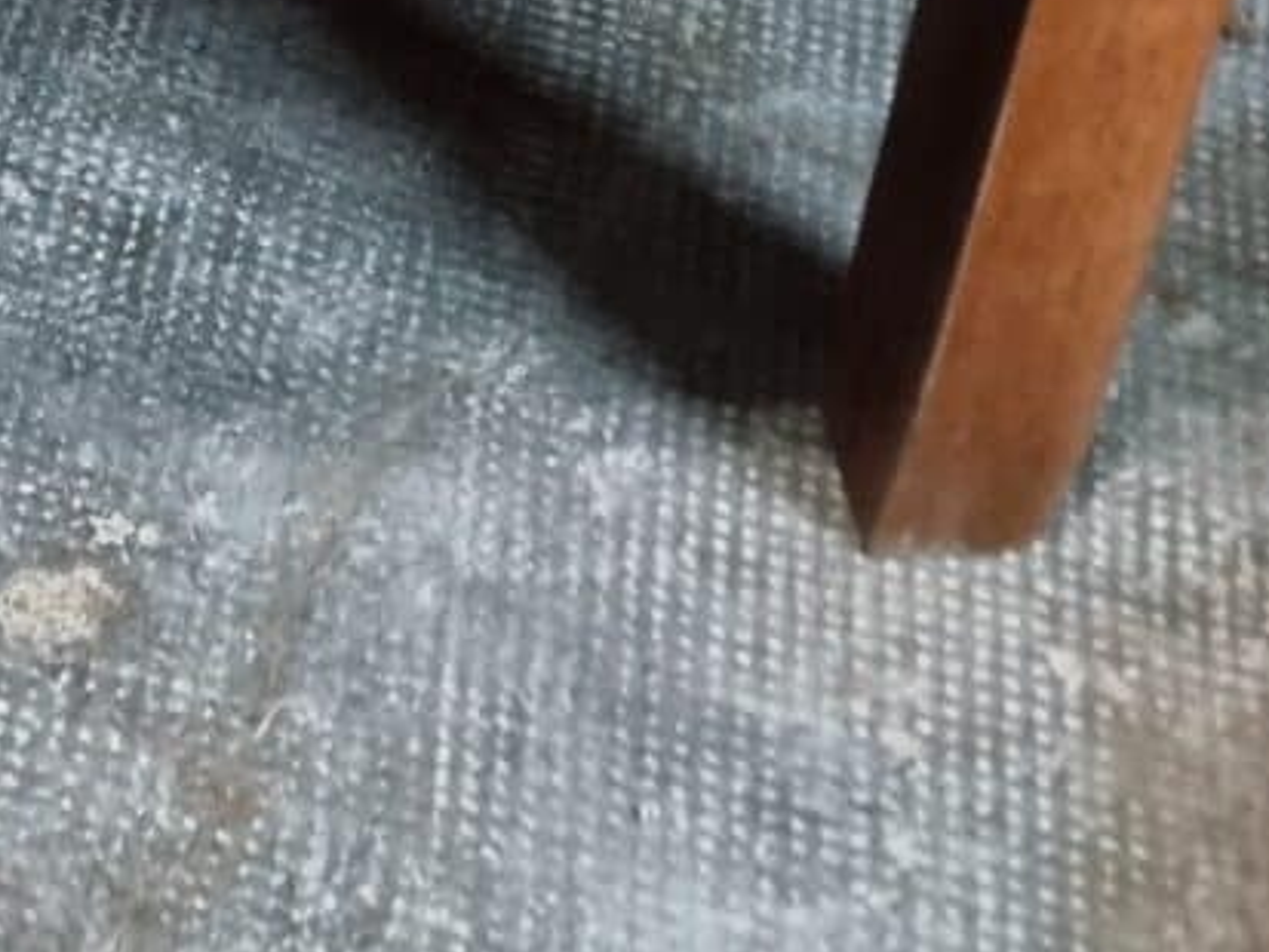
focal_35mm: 119
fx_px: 4364
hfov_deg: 15.4
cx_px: -553
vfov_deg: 10.8
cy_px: -1228
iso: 640
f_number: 1.8
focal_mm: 6.7
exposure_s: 1/24
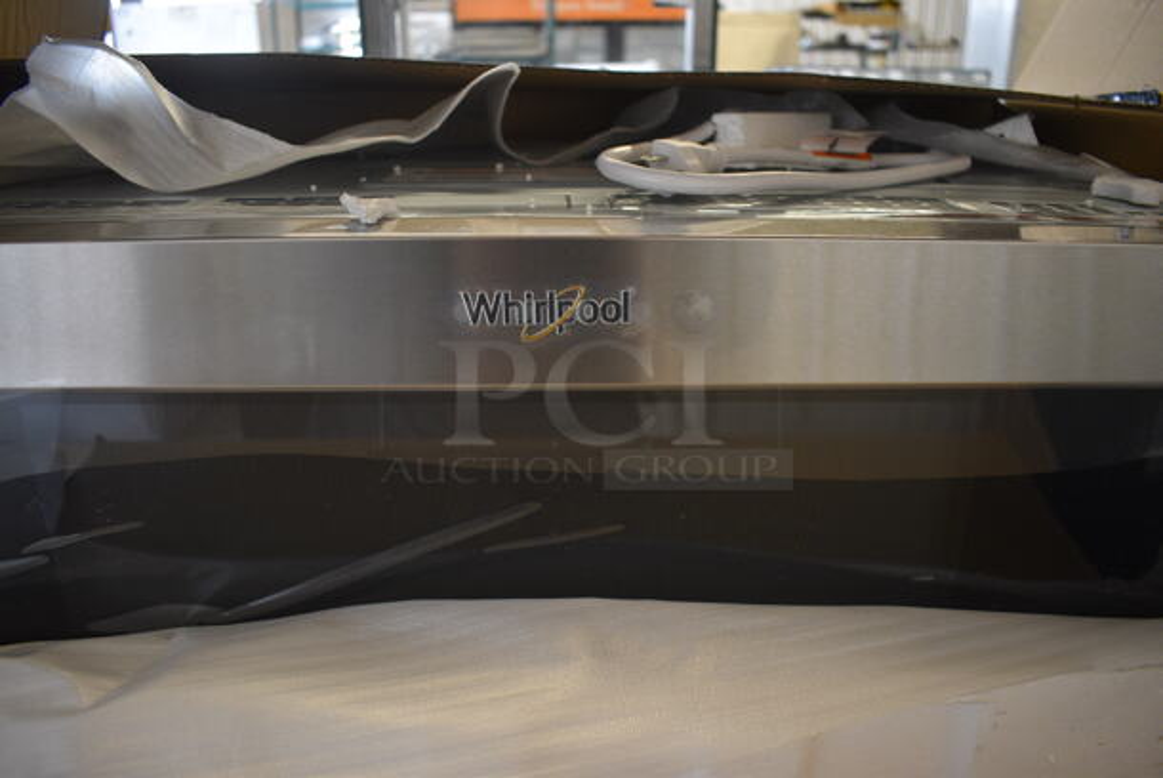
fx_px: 873
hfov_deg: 67.3
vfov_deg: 48.0
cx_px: 582
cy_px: 389
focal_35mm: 27
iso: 1100
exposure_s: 1/125
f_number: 3.5
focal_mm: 18
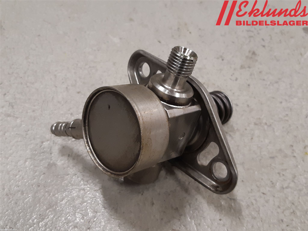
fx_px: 231
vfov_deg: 53.1
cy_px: 116
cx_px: 154
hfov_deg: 67.3
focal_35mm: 26
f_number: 1.7
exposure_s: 1/50
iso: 125
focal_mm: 3.93
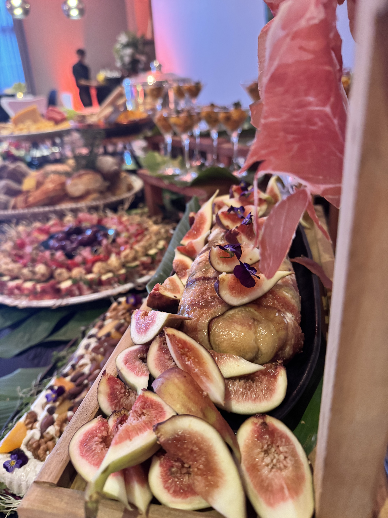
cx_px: 194
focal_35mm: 24
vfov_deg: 71.6
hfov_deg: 56.8
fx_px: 359
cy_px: 259
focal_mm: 6.76
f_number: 1.78
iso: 640
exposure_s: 1/60
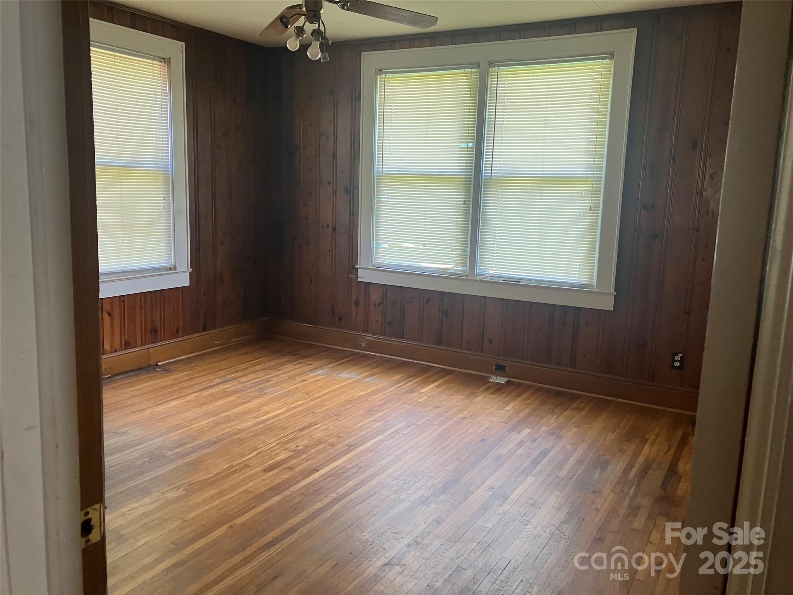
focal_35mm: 28
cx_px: 396
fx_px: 641
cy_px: 298
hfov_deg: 63.4
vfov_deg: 49.7
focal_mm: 3.99
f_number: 1.8
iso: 100
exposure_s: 1/60
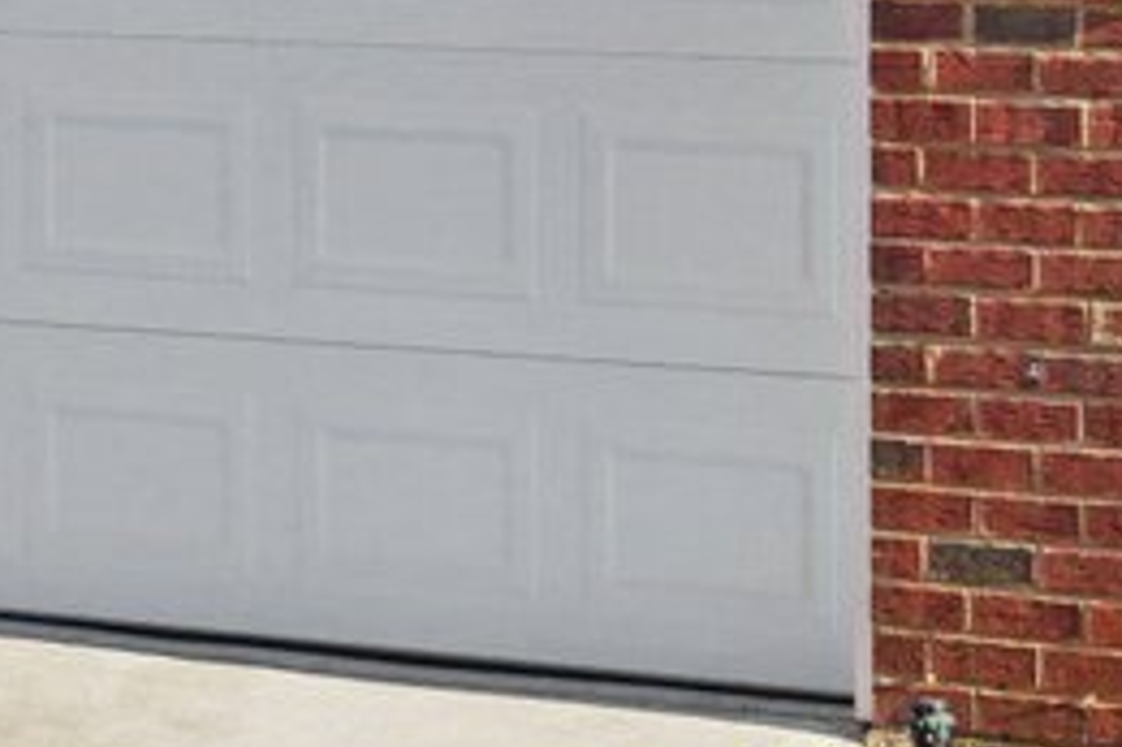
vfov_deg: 6.3
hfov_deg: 9.9
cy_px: -1287
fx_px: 6385
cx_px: -233
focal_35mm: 205
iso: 100
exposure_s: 1/125
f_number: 8
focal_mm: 26
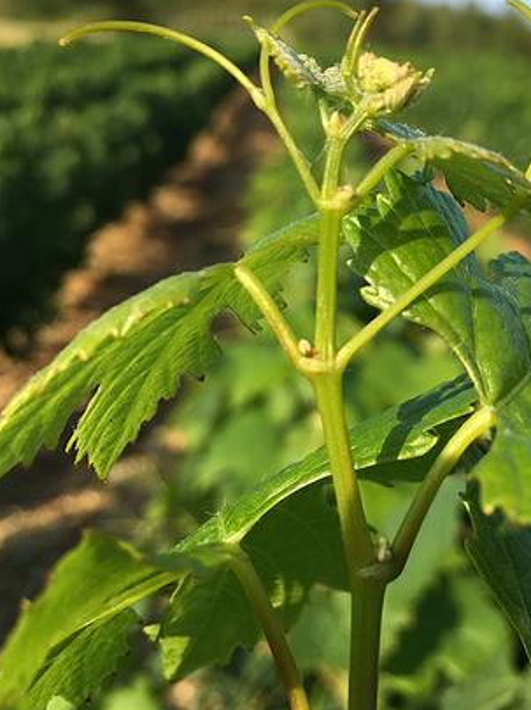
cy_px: 200
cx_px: 368
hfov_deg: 33.2
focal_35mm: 43
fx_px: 881
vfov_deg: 42.8
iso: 25
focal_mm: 4.15
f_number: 2.2
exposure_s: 1/905
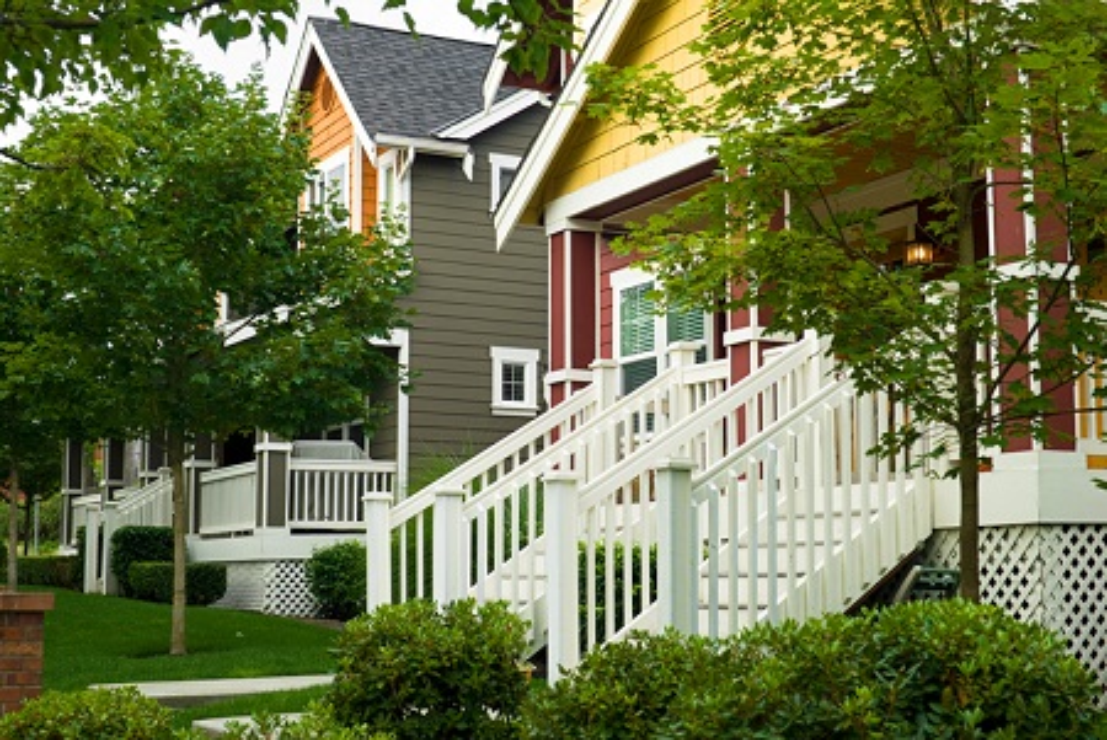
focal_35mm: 52
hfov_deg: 37.8
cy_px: 370
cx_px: 554
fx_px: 1616
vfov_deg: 25.8
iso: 100
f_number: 5.6
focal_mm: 35
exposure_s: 1/125
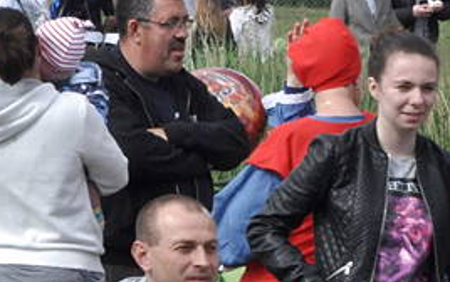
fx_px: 6243
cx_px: 615
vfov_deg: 2.6
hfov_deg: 4.1
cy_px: 296
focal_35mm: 509
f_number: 29
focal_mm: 105
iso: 1250
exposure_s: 1/160
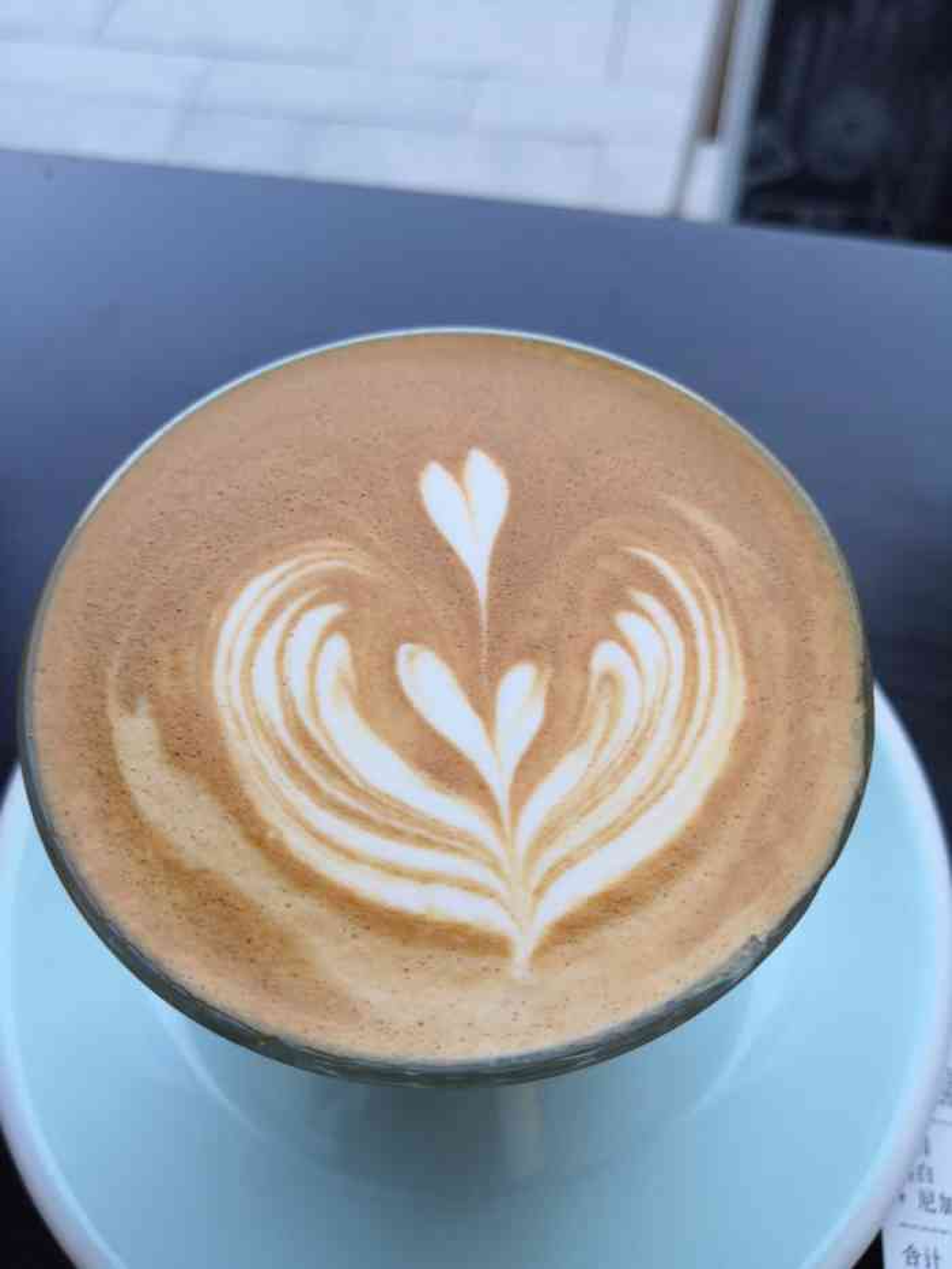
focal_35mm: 27
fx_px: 990
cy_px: 634
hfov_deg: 51.4
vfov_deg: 65.3
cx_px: 476
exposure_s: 1/122
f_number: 1.8
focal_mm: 3.95
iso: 50
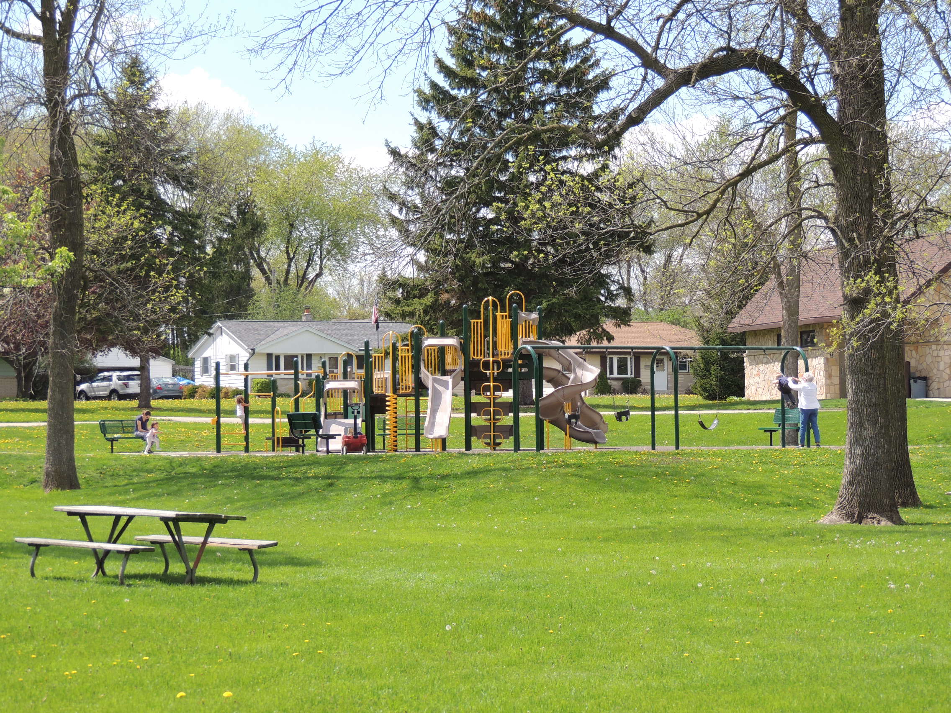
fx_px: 2473
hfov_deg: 21.8
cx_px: 476
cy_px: 356
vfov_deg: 16.4
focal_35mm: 90
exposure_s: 1/400
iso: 100
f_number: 4.1
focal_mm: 16
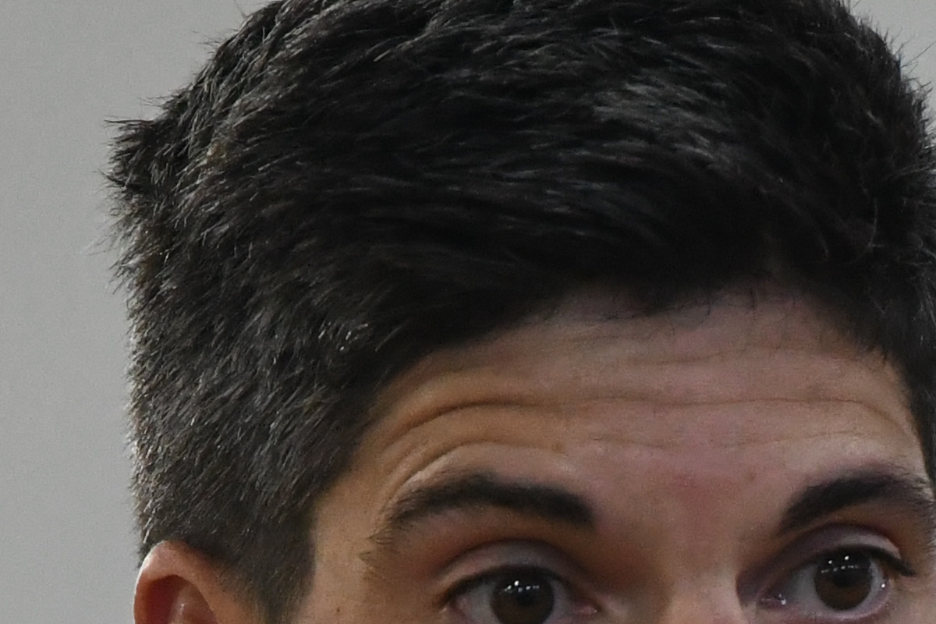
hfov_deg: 1.5
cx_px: 1067
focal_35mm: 1392
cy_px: 1364
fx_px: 36189
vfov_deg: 1.0
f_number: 2.8
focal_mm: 200
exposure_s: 1/1000
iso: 4000
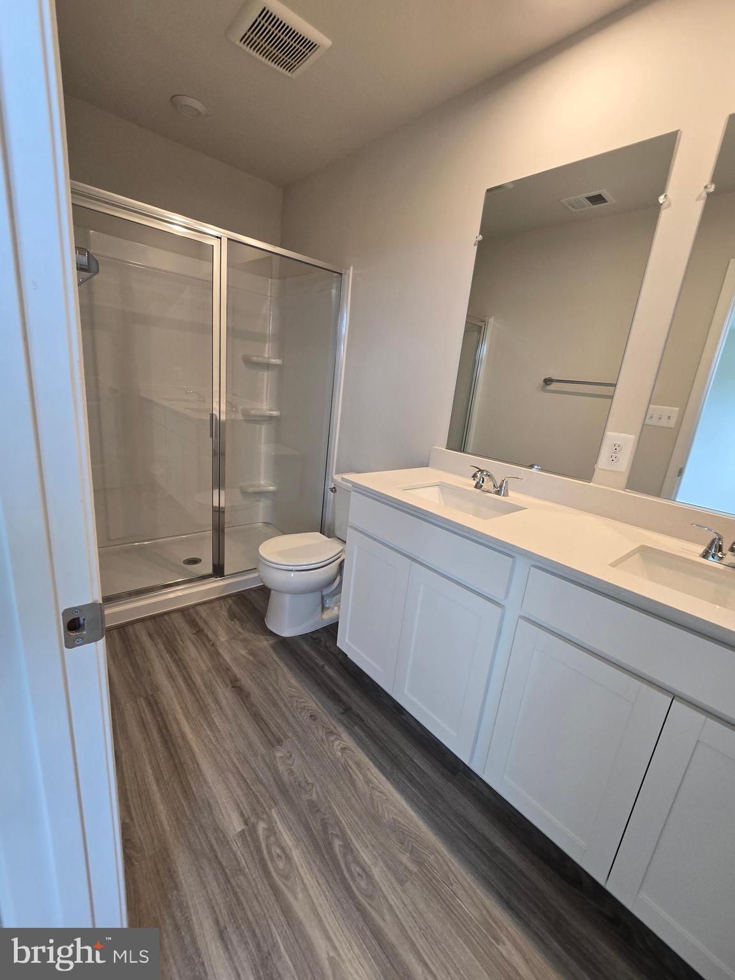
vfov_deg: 106.2
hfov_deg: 89.9
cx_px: 368
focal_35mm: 13
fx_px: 368
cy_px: 490
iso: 80
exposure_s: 1/60
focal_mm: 2.2
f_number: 2.2
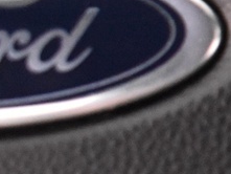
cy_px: 78
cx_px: 788
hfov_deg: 7.4
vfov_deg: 6.7
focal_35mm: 222
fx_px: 1479
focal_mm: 21
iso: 3200
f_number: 3.8
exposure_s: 1/25
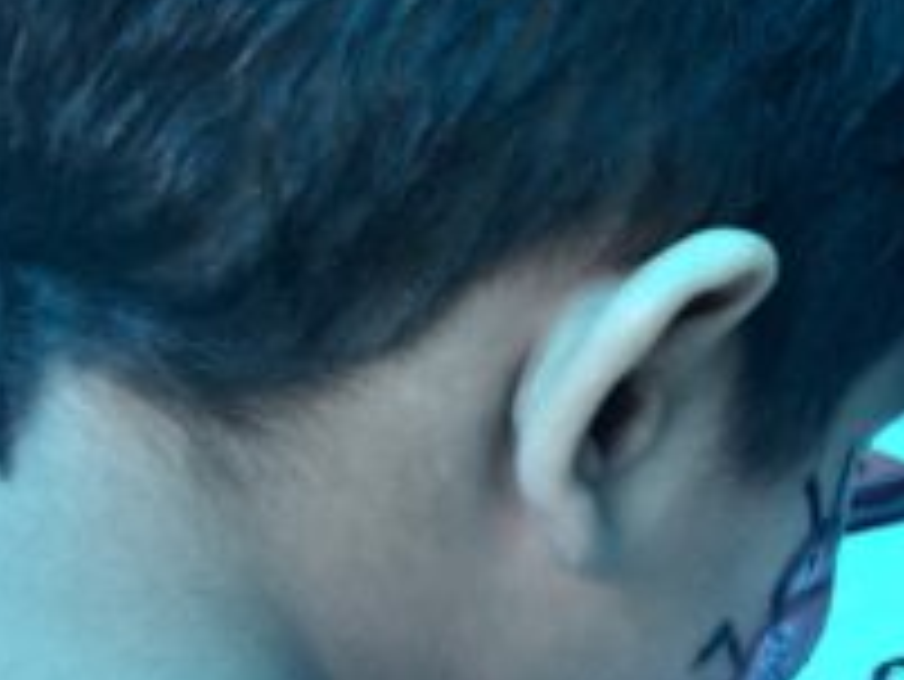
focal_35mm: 75
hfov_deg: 23.3
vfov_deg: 19.0
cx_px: 1142
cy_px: 712
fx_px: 1960
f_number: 2.2
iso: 40
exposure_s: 1/120
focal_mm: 4.15
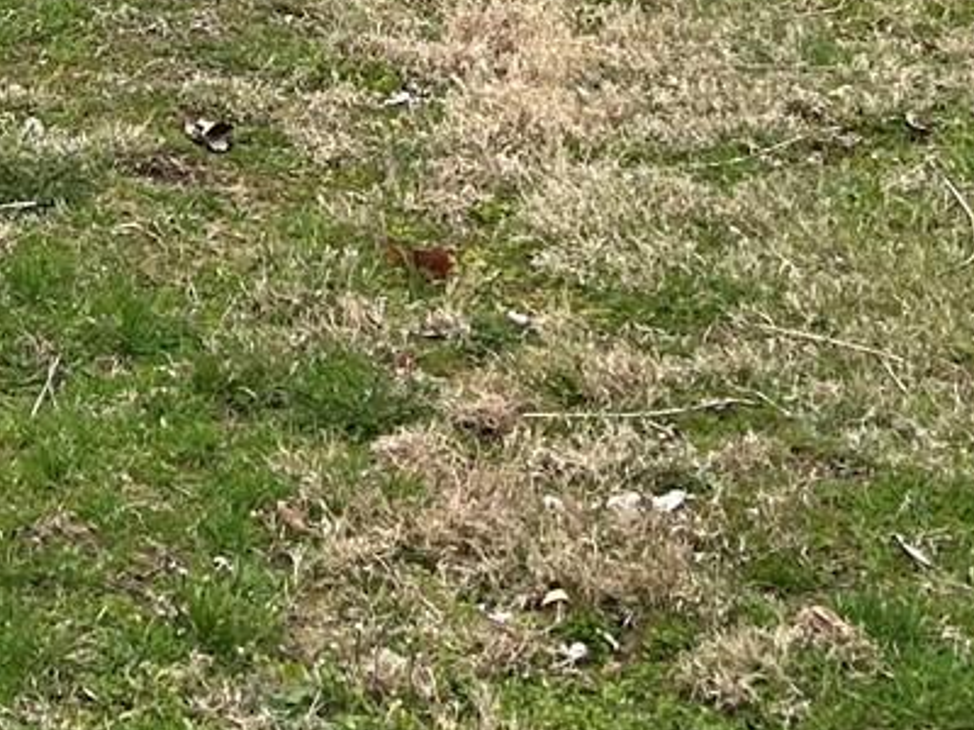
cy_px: -893
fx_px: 3742
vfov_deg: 10.0
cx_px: -197
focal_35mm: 133
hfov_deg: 14.4
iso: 50
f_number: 1.5
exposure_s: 1/2123
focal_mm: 5.7
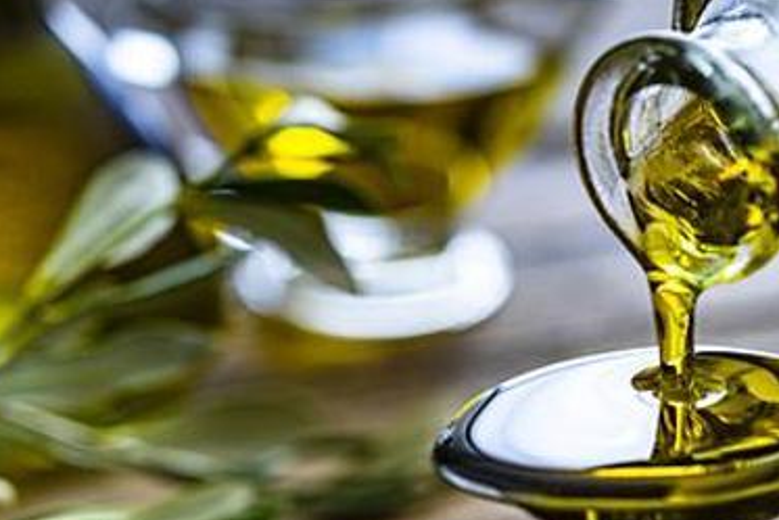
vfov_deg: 6.7
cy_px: 575
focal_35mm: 205
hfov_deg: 10.0
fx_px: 4437
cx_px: 633
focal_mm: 90
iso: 400
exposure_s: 1/8
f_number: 4
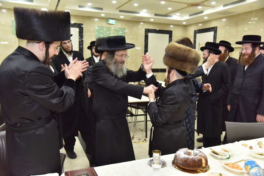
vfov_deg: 42.3
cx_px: 132
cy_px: 88
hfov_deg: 60.3
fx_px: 227
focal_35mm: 31
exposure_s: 1/250
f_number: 4
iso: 1600
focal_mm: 31
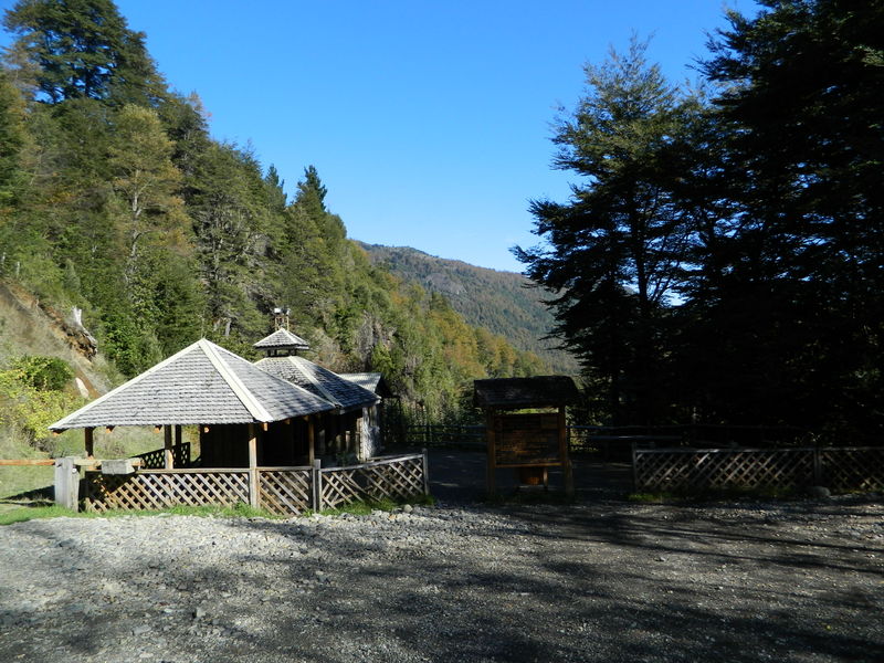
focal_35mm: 25
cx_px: 442
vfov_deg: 54.9
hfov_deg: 69.4
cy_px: 332
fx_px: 638
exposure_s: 1/640
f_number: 3.1
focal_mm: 4.5
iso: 80
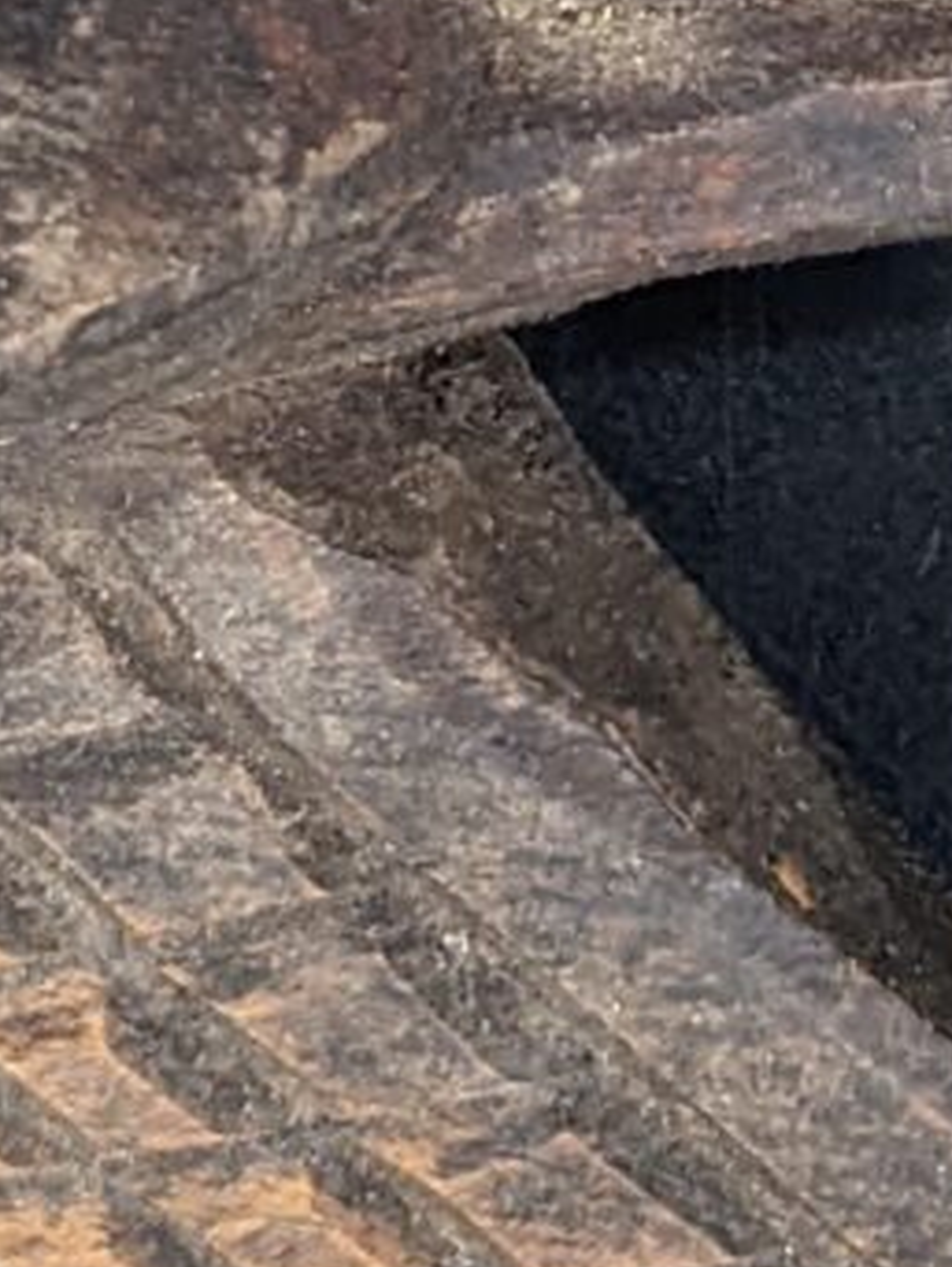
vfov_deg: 9.2
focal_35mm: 202
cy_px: -1234
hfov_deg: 7.3
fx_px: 7398
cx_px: 1348
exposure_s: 1/145
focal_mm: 4.44
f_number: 1.8
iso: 48
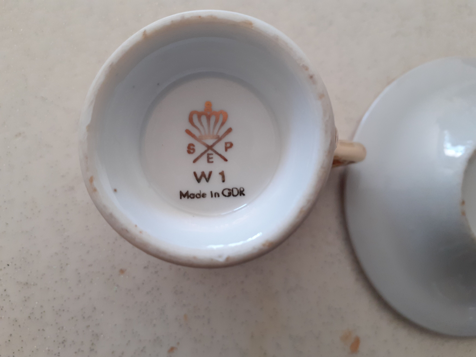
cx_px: 238
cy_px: 178
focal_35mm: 27
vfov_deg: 51.4
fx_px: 371
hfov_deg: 65.3
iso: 125
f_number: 1.9
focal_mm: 3.6
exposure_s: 1/50
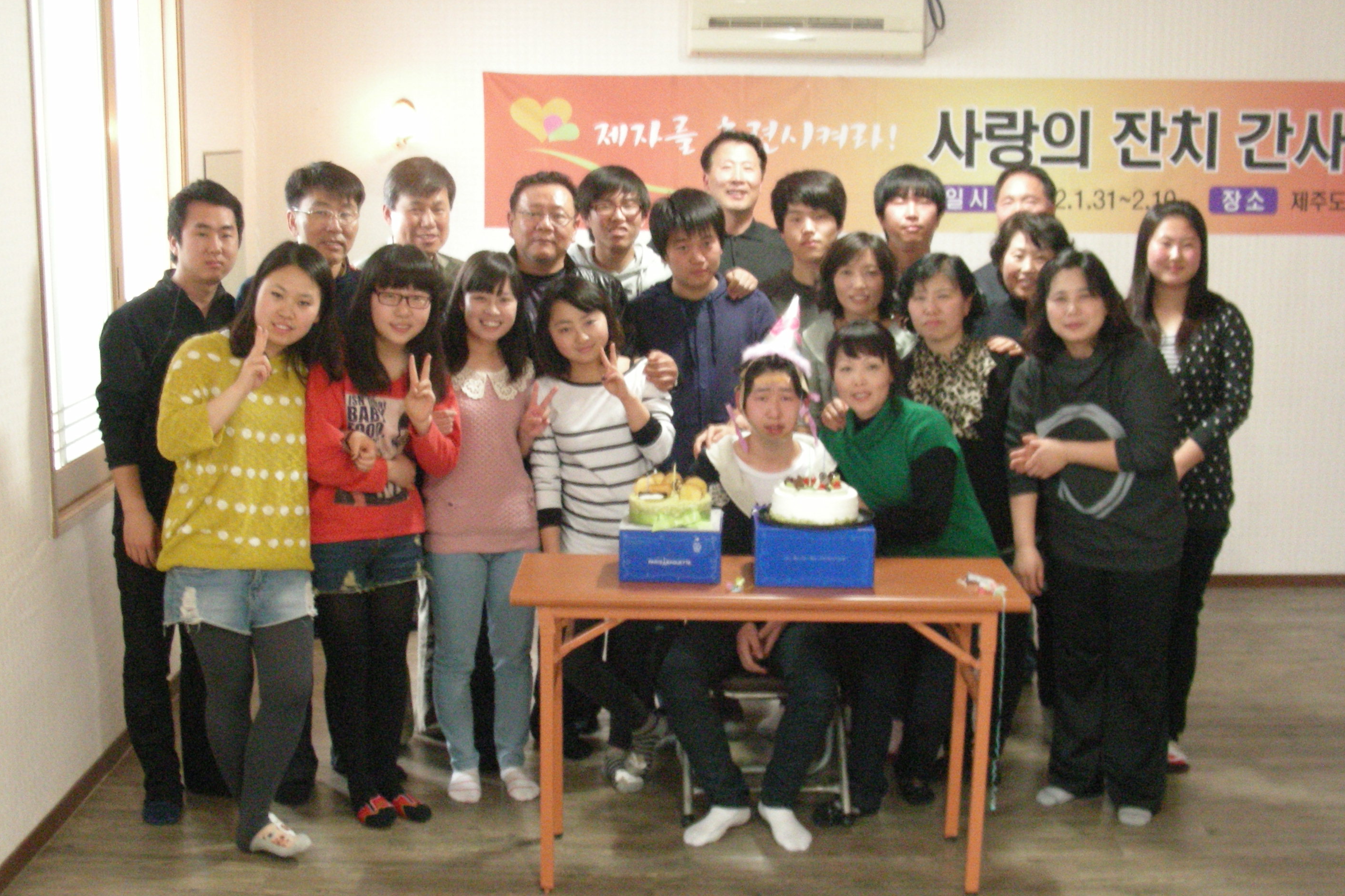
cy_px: 500
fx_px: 1868
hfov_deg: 39.6
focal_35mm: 50
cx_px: 672
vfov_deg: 27.0
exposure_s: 1/8
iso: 616
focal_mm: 8
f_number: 3.5
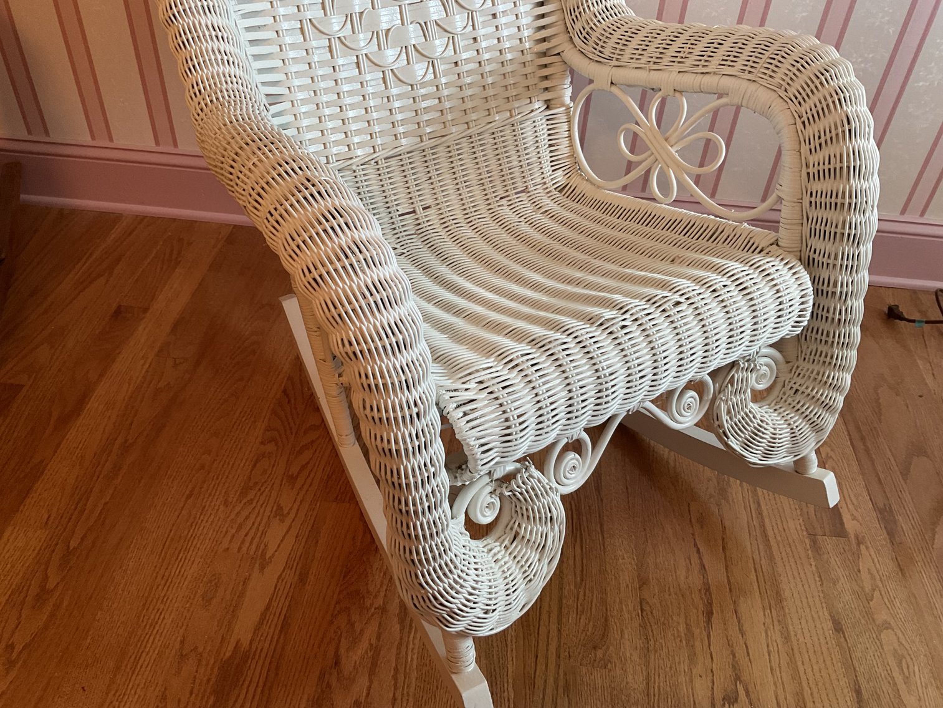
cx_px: 472
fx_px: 790
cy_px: 354
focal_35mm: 29
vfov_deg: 48.2
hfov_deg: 61.7
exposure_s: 1/60
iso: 100
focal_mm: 3
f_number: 1.8
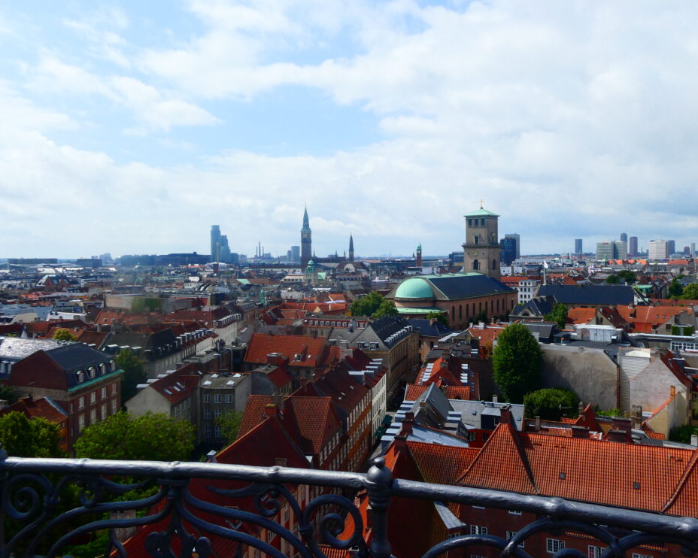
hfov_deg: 62.1
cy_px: 273
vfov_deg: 51.5
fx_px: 578
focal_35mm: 28
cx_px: 378
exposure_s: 1/500
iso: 80
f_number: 5.6
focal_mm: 4.7
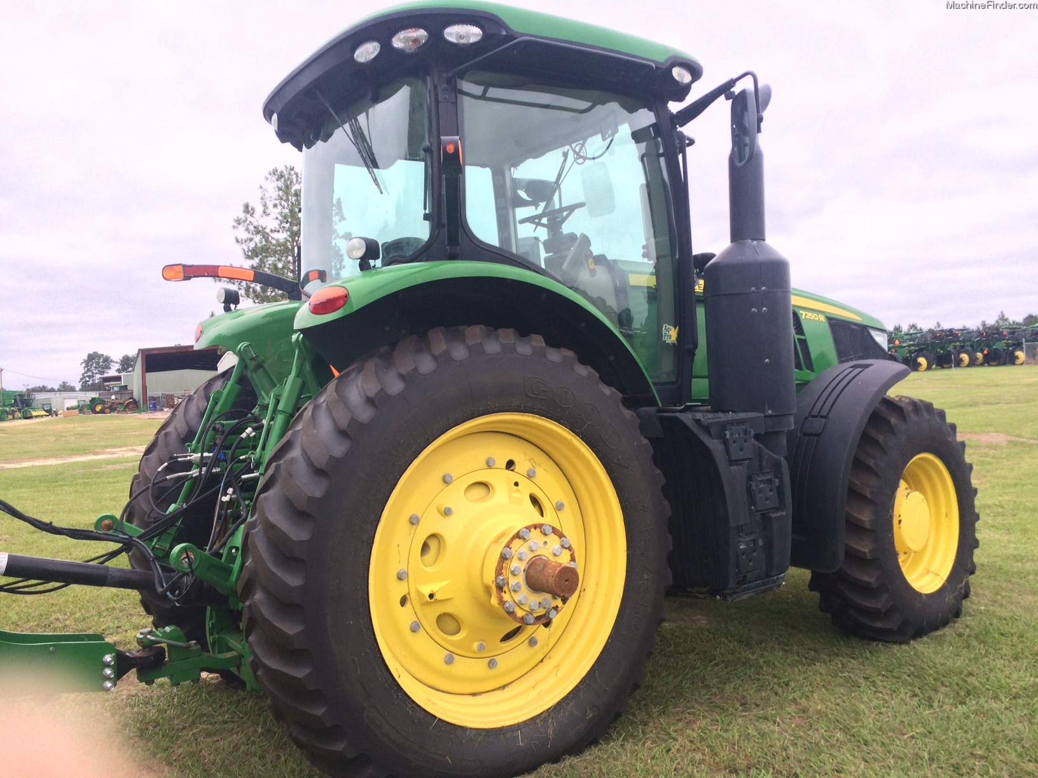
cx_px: 519
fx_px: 870
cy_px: 389
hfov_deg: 61.7
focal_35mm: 29
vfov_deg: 48.2
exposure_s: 1/30
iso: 64
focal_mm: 4.15
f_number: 2.2
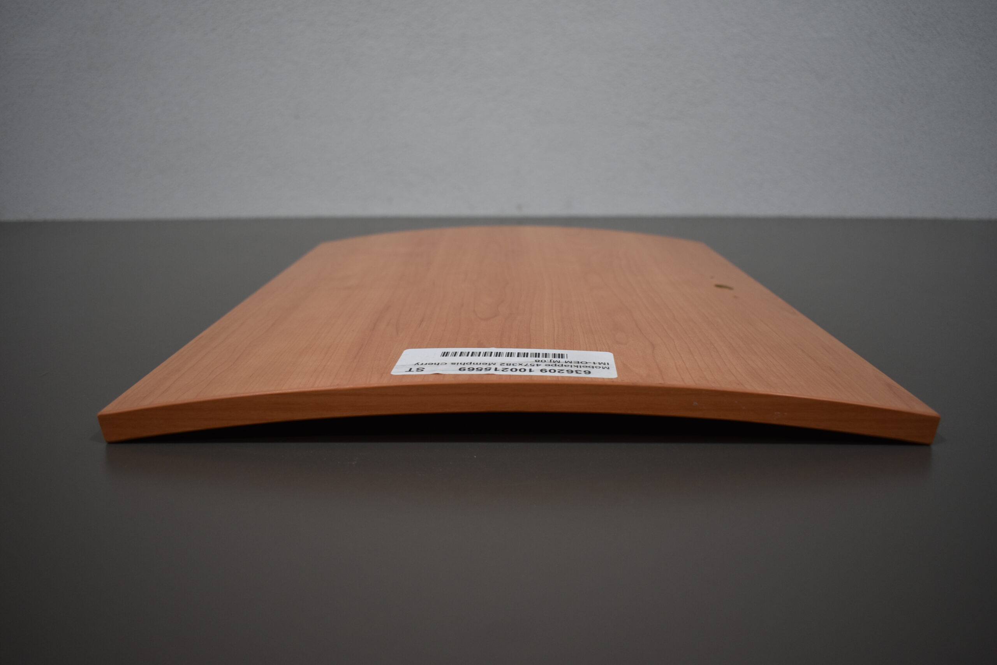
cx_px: 498
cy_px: 332
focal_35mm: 27
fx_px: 748
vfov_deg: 47.9
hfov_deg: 67.4
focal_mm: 18
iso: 400
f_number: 3.5
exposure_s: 1/250
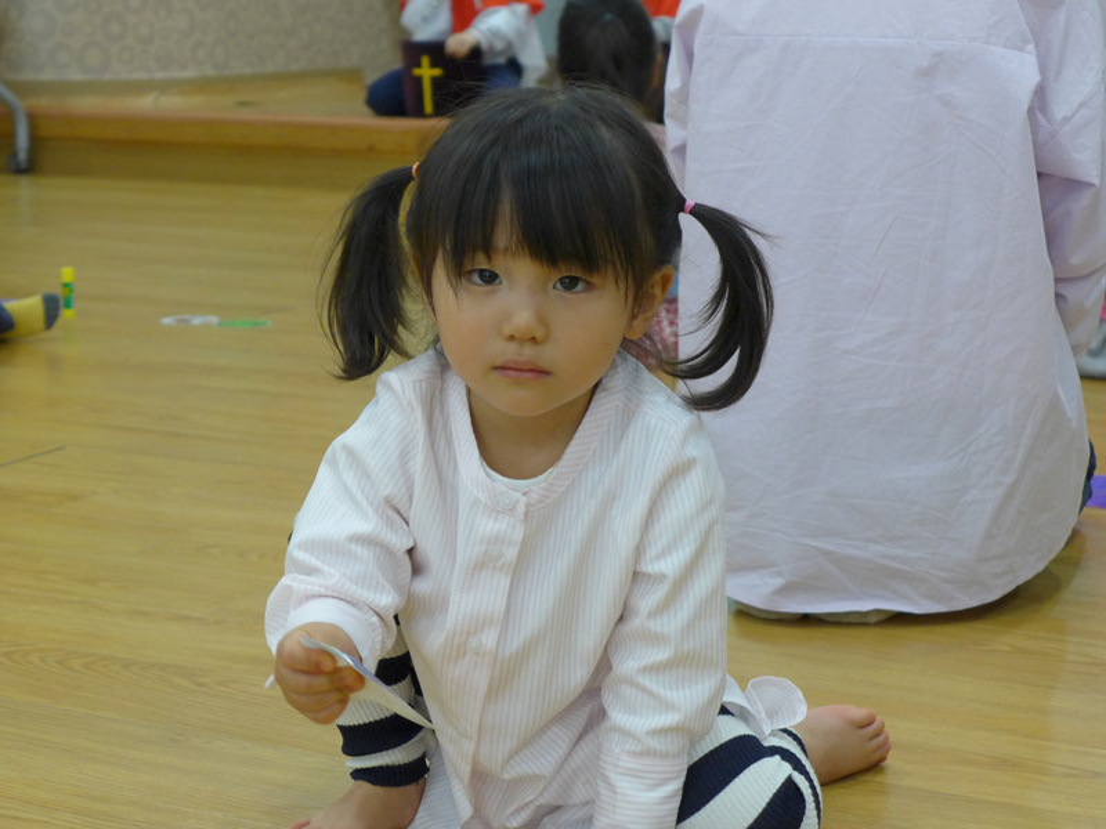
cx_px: 553
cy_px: 414
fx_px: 2396
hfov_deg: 26.0
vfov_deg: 19.6
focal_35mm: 75
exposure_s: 1/200
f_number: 2.2
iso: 500
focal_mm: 14.7
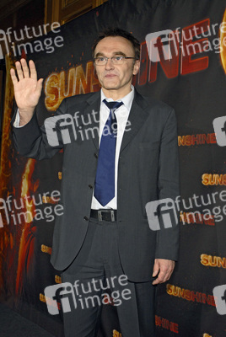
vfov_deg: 36.8
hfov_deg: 25.1
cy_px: 168
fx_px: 507
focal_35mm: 54
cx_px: 113
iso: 400
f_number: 5.6
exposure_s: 1/50
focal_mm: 36
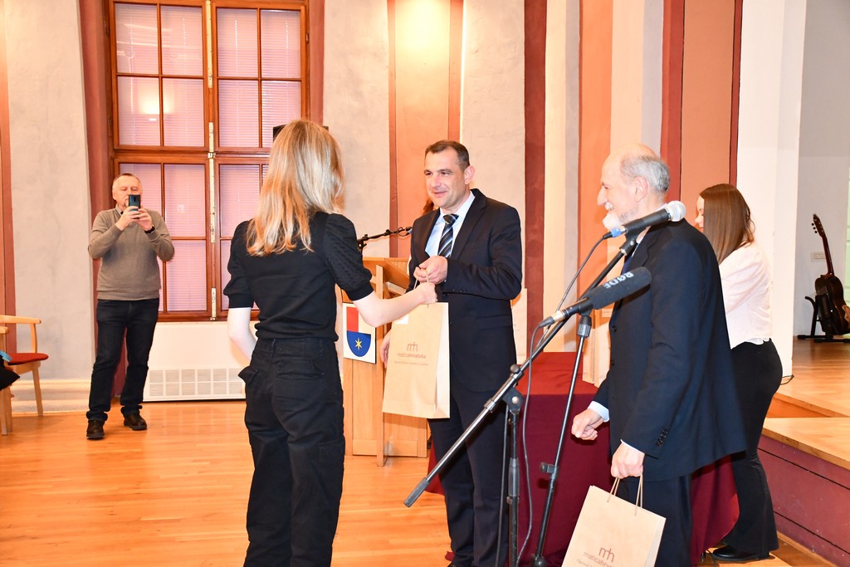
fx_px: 921
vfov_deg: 34.2
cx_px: 425
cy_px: 284
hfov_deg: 49.5
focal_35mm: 39
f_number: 3.8
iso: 4500
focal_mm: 26
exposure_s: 1/60
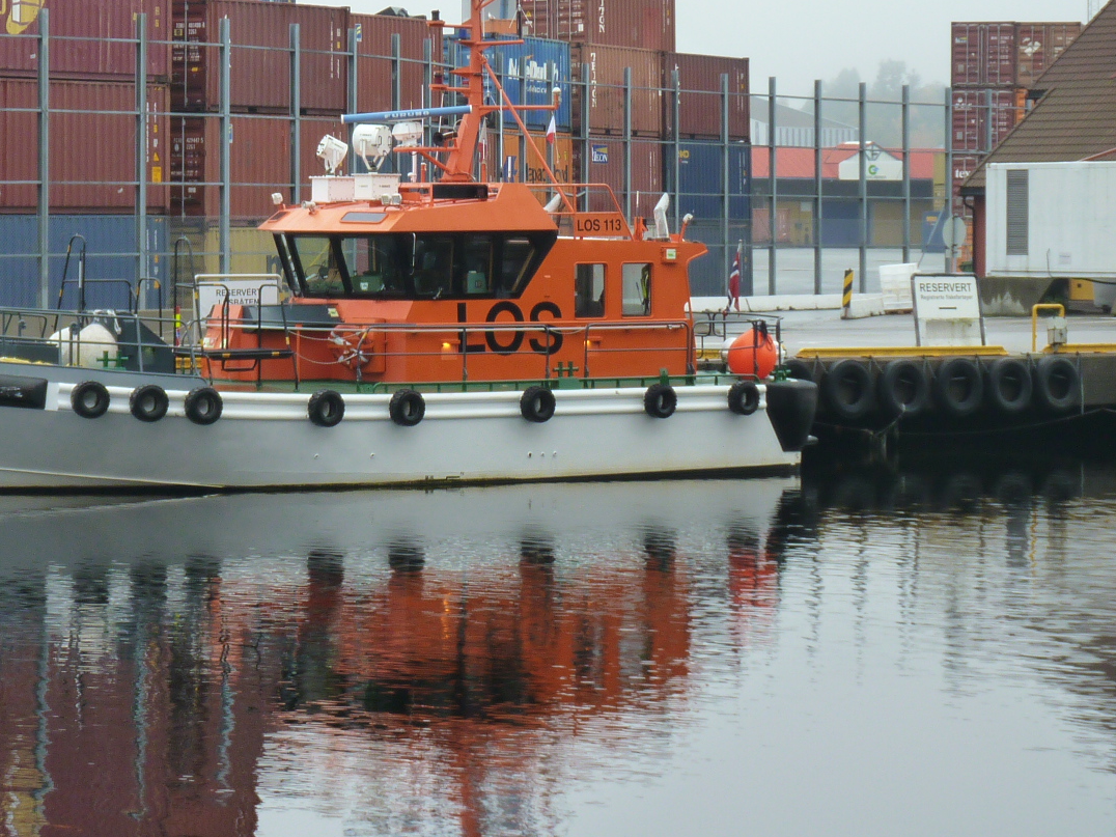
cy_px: 238
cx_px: 143
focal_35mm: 137
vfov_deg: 10.8
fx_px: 4417
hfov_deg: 14.3
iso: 125
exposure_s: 1/100
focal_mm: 12.8
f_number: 3.4
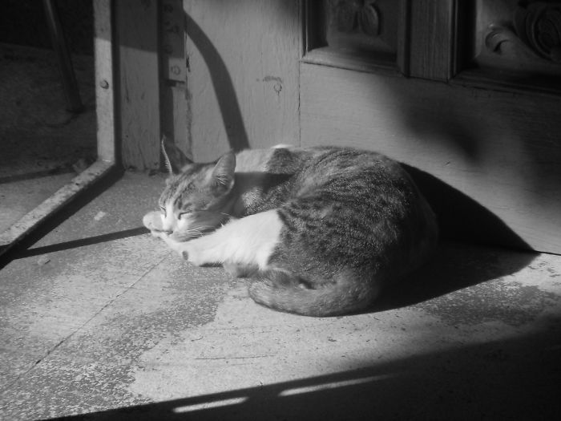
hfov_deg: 10.1
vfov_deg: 7.6
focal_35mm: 196
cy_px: 210
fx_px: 3176
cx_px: 280
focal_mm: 35
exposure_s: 1/160
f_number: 5.6
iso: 100
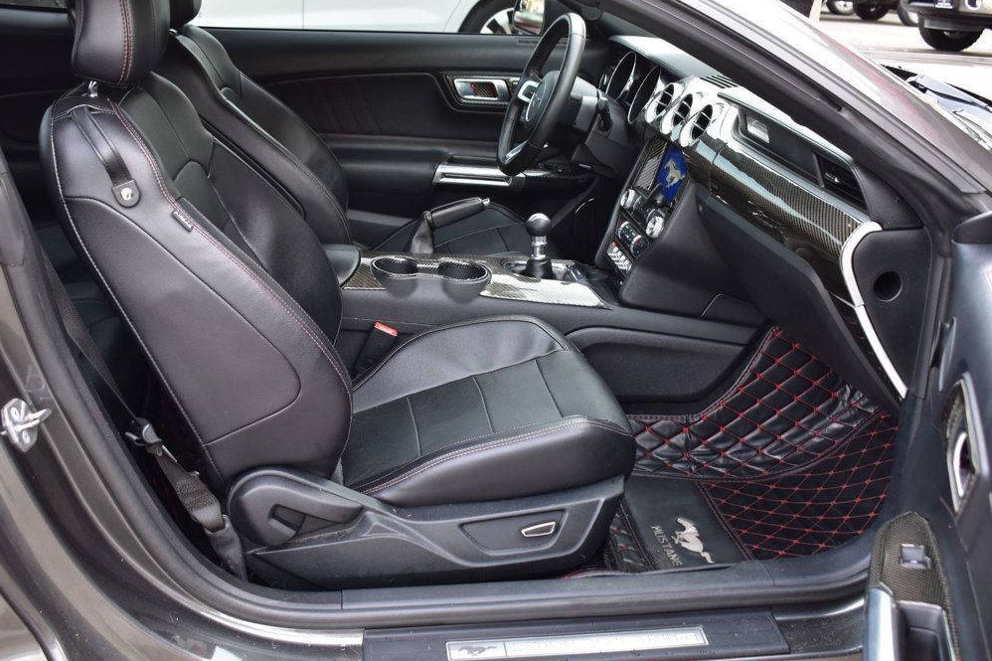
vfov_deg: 33.4
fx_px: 1102
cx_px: 486
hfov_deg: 48.5
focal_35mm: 40
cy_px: 335
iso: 560
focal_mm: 26
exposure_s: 1/15
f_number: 6.3
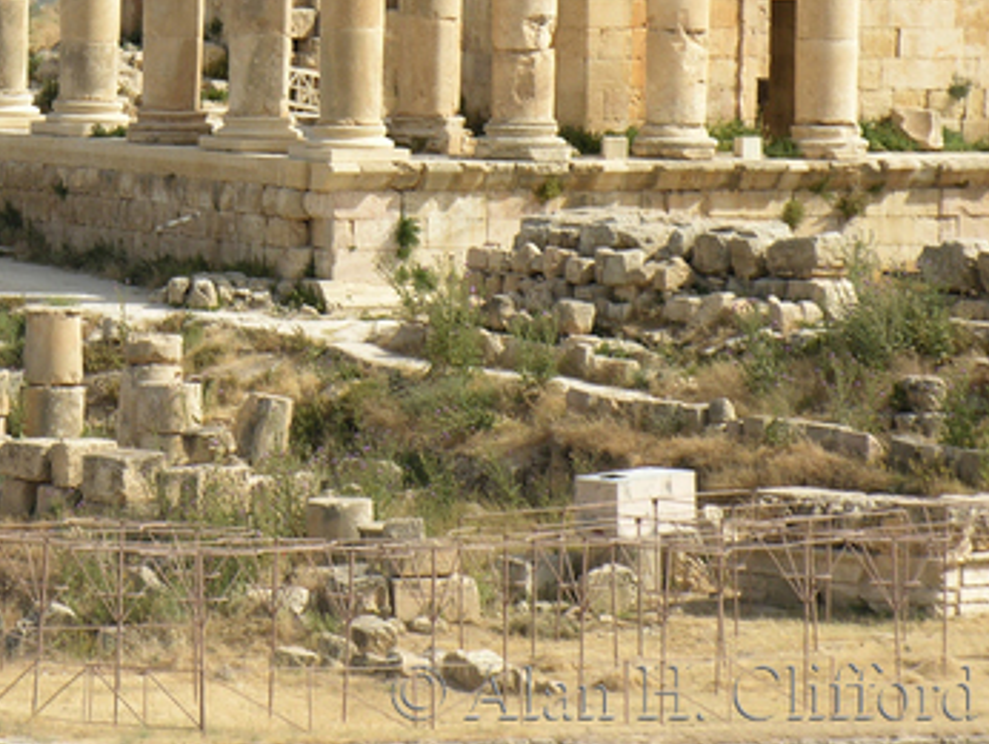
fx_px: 10121
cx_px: 60
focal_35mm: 354
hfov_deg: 5.6
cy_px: 10
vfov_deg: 4.2
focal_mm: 44.5
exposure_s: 1/157
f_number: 6.3
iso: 50
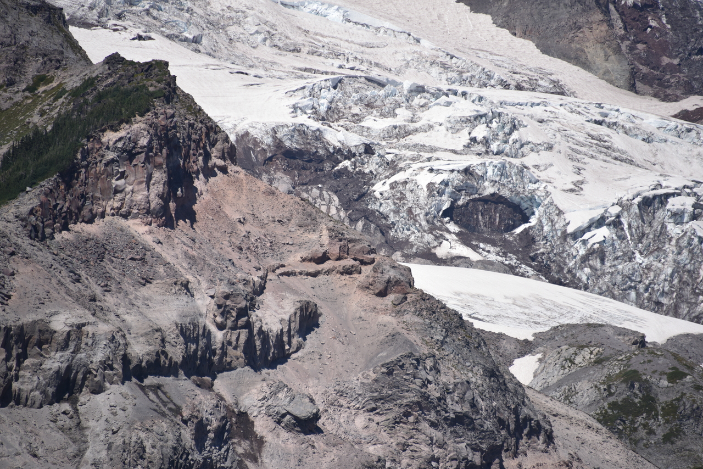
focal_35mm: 300
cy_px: 234
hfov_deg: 6.9
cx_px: 352
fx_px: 5859
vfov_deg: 4.6
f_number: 6.3
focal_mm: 300
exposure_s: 1/640
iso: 100
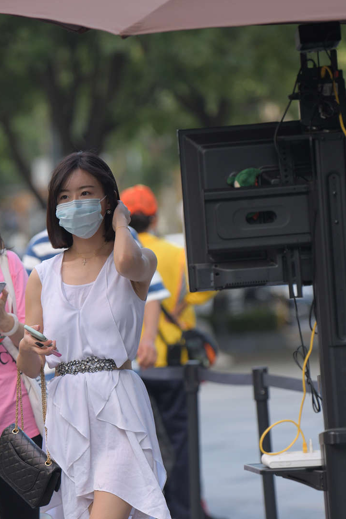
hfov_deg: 4.6
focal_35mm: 300
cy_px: 393
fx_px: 4325
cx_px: 105
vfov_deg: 6.9
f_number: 3.5
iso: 500
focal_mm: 180
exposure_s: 1/640
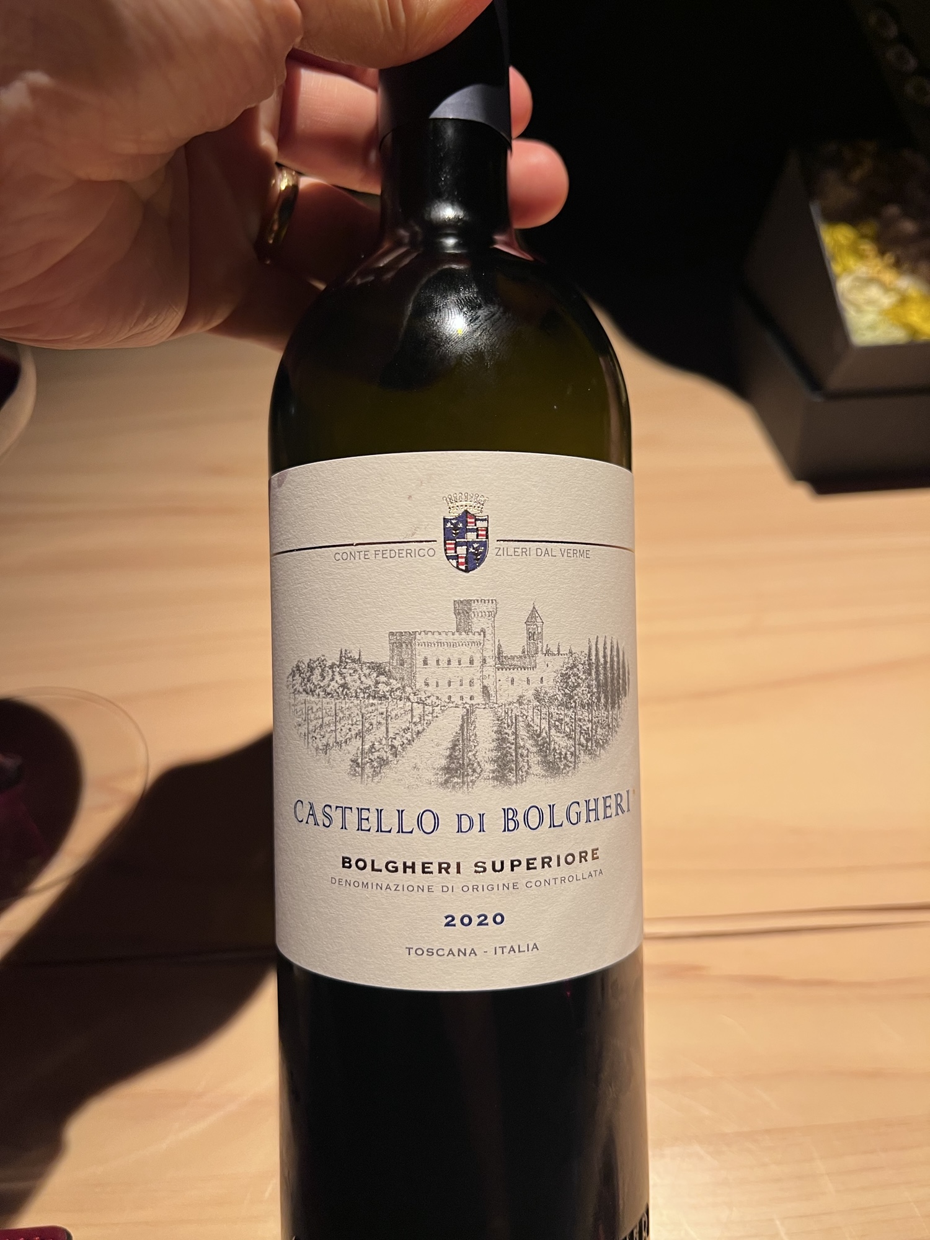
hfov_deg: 53.1
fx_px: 931
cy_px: 620
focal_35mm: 26
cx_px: 465
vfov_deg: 67.3
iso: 64
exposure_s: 1/50
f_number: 1.5
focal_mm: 5.7
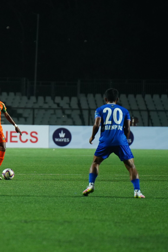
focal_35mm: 406
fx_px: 2842
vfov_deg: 5.1
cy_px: 126
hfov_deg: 3.4
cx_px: -17
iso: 2500
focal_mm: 180
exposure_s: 1/1000
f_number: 2.8
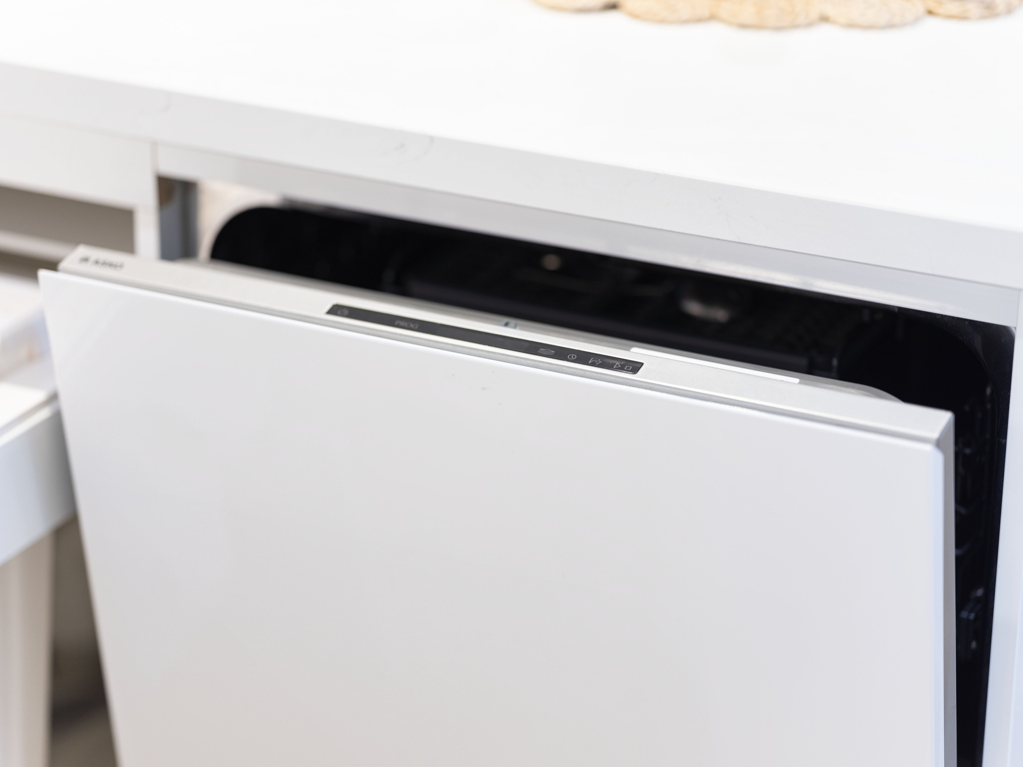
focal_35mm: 107
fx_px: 3162
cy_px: 384
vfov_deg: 13.8
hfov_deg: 18.4
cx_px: 512
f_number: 1.8
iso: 400
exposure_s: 1/60
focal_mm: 135
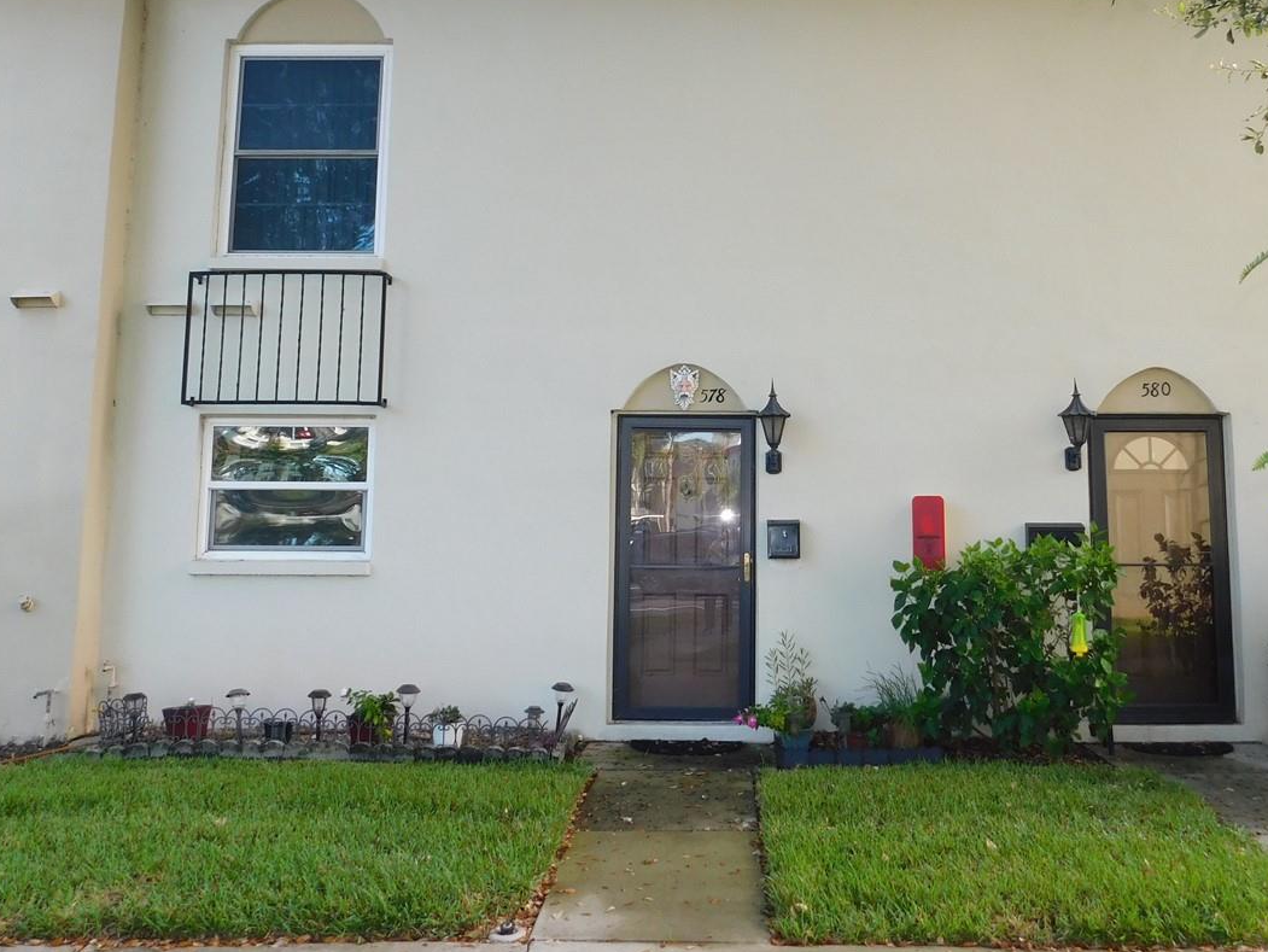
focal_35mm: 35
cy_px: 329
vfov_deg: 40.3
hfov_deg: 52.4
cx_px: 721
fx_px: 1283
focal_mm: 4
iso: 125
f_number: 3
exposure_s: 1/160
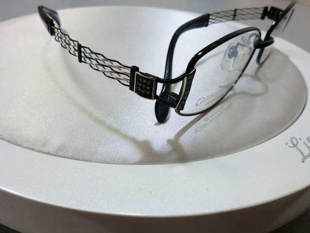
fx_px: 287
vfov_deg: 44.2
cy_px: 116
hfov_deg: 56.8
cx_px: 155
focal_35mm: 32
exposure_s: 1/60
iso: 125
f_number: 3.5
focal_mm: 5.8
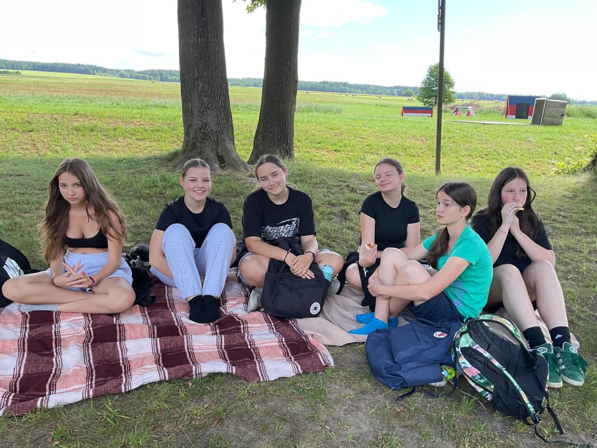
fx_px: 500
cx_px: 298
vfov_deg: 48.2
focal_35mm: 29
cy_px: 224
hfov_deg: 61.7
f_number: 1.8
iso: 16
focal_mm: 3
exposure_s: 1/231
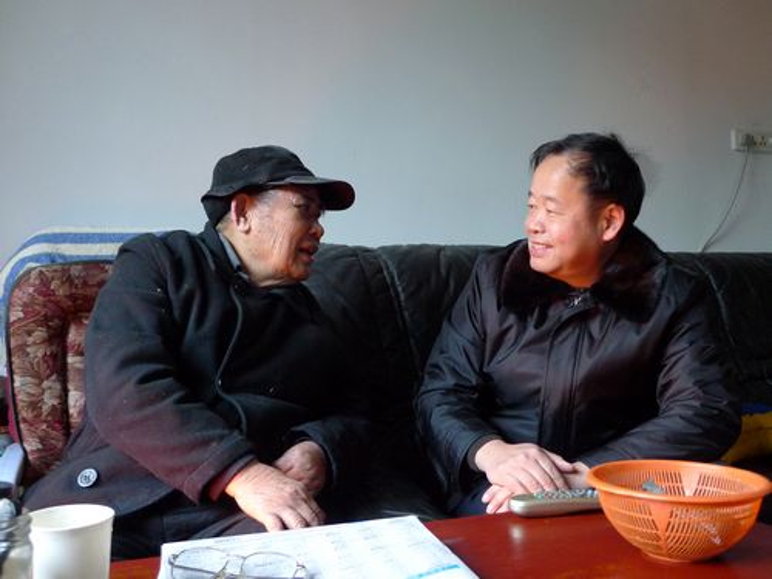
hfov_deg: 52.6
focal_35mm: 35
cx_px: 386
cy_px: 290
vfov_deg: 40.7
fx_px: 781
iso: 400
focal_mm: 7.4
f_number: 2.3
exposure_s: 1/25
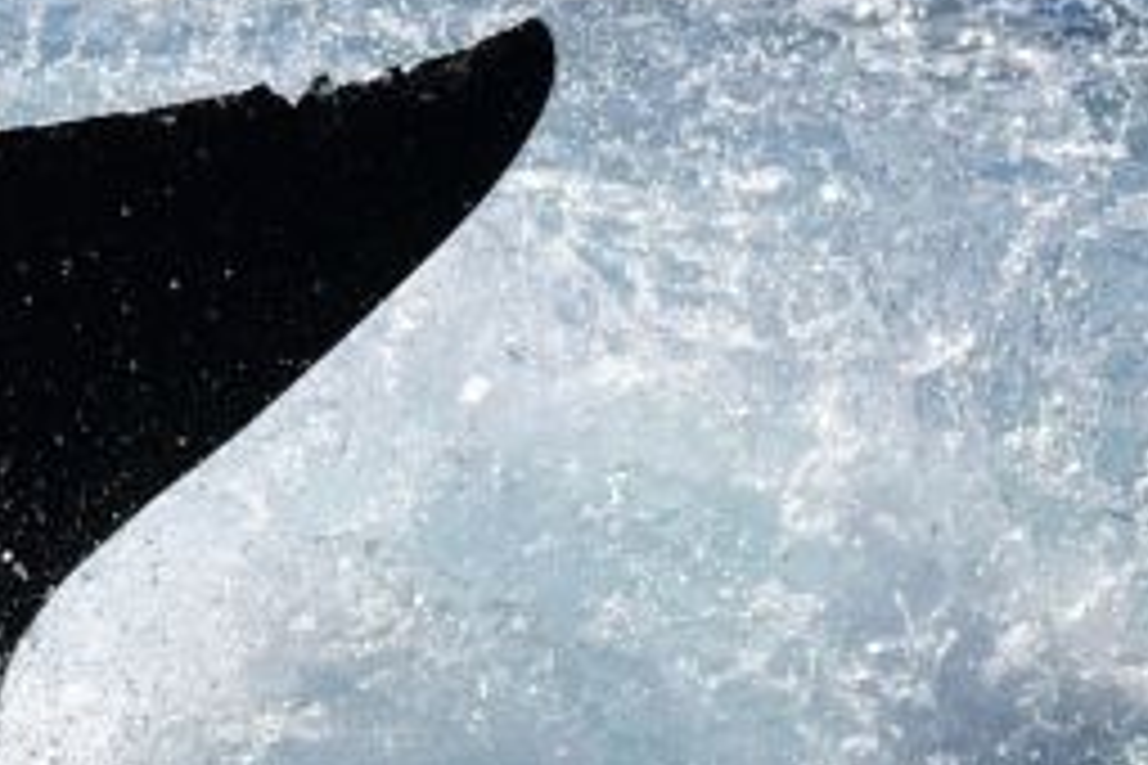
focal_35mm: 707
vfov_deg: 1.9
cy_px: 983
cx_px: -545
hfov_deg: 2.9
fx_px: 22544
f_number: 8
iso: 220
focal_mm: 150
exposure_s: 1/2000
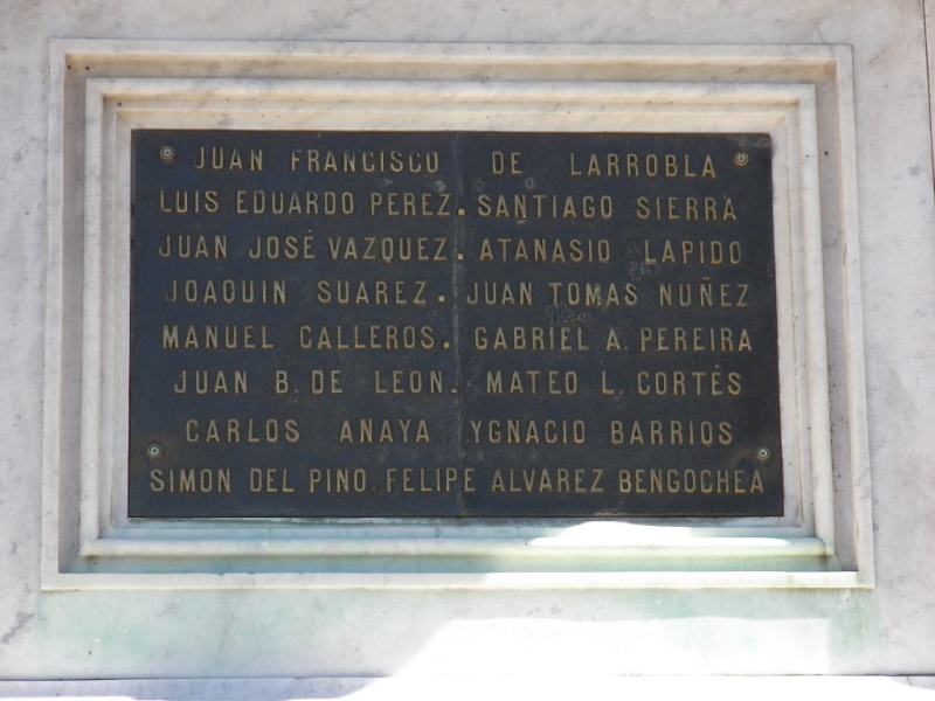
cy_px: 350
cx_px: 468
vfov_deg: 10.6
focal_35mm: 140
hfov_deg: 14.1
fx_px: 3781
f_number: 4.1
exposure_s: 1/320
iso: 100
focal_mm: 29.4
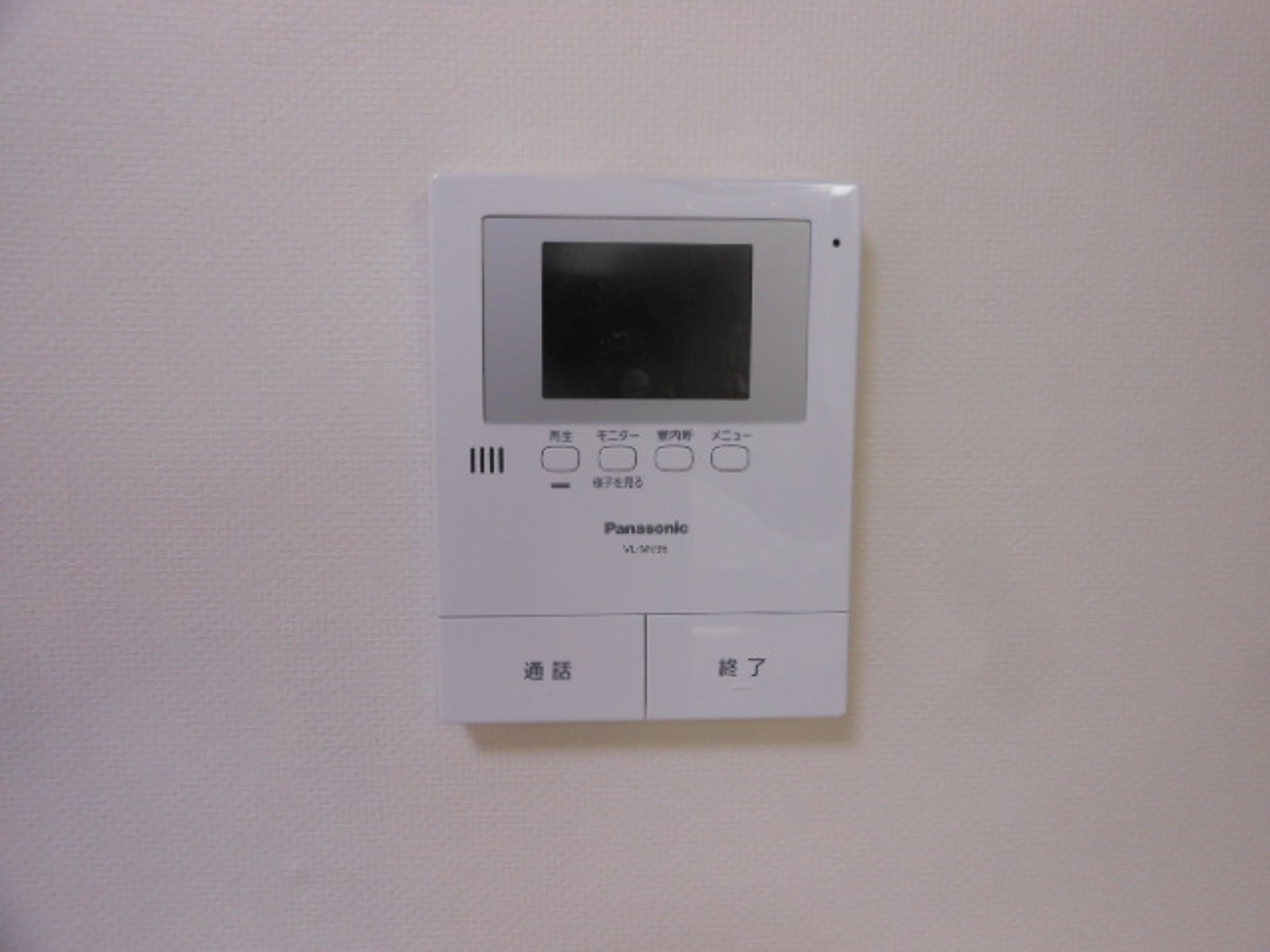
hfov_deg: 63.4
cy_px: 476
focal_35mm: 28
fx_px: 1027
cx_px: 635
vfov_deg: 49.7
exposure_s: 1/30
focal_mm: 5
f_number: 3.7
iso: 250
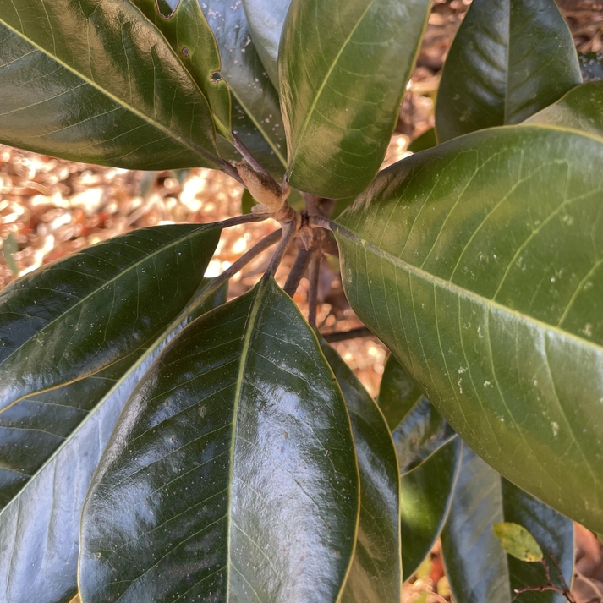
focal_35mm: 33
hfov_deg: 49.7
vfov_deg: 49.5
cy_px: 246
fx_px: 650
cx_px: 293
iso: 64
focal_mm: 4.2
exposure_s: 1/121
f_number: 1.6
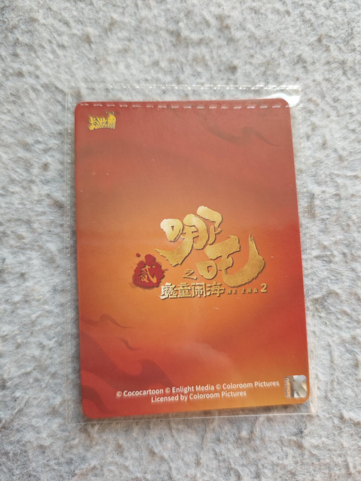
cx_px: 180
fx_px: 320
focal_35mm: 23
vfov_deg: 73.9
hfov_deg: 58.9
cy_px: 240
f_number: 1.6
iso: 80
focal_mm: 6.55
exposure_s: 1/100
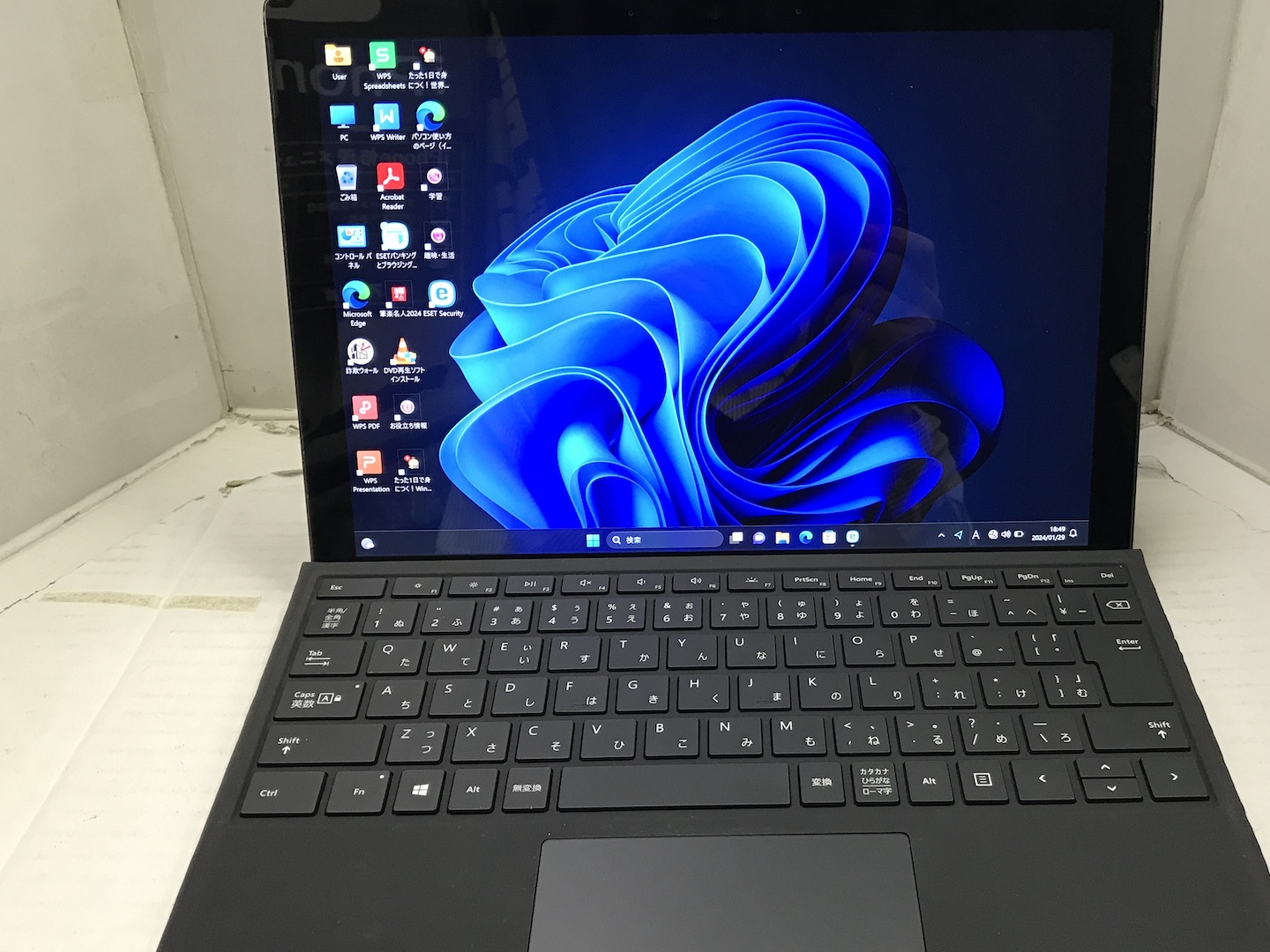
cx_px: 747
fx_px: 1284
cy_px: 535
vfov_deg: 40.6
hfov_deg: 52.3
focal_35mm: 35
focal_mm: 3.99
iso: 40
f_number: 1.8
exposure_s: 1/24
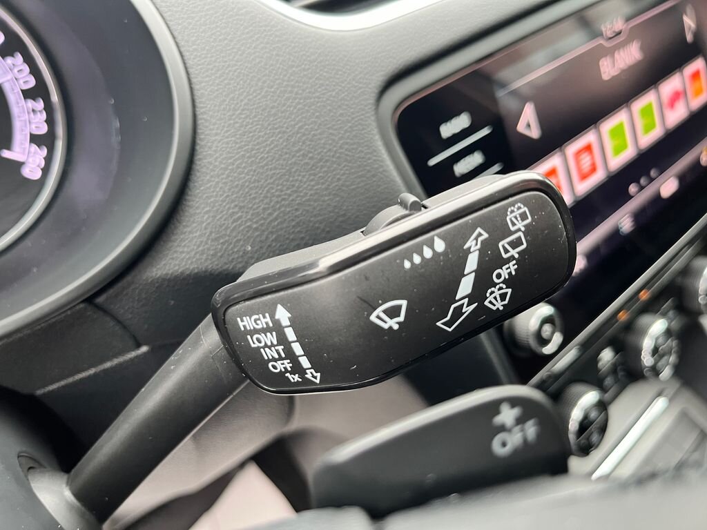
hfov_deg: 67.3
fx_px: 531
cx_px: 354
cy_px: 265
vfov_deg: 53.1
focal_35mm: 26
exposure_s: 1/60
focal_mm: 5.1
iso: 200
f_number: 1.6
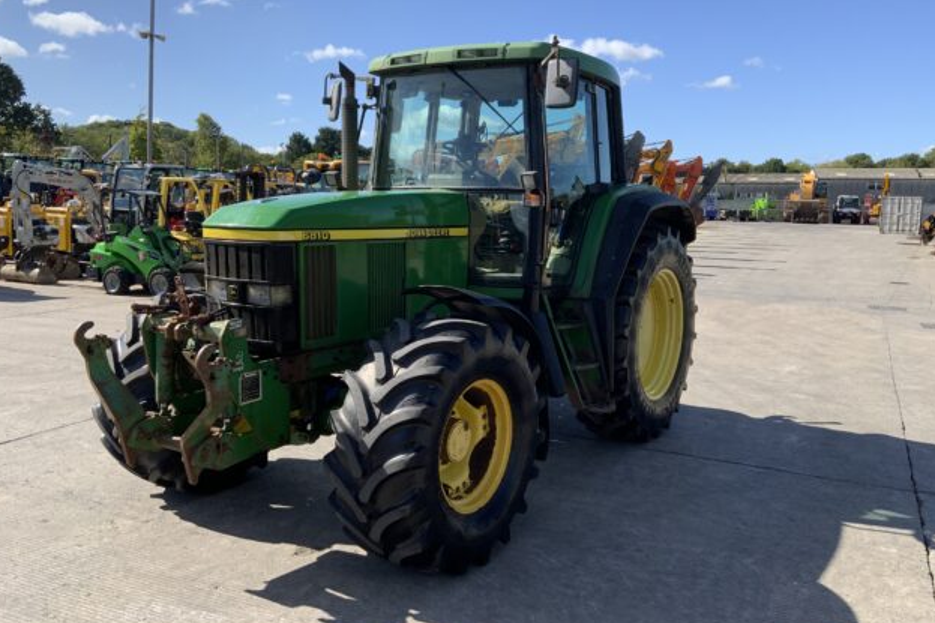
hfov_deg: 60.3
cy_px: 284
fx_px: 805
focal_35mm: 31
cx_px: 462
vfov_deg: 42.3
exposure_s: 1/1311
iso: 16
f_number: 1.8
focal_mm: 3
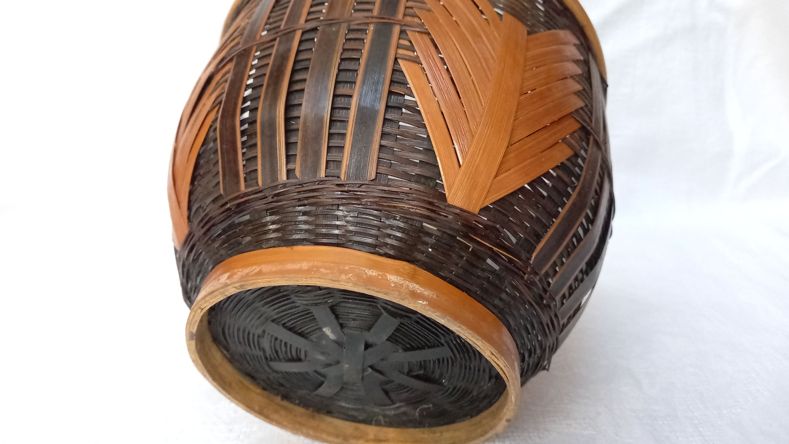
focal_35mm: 28
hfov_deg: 67.9
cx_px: 405
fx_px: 586
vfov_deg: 41.4
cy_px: 188
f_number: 2
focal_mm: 4.6
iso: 800
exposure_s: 1/196
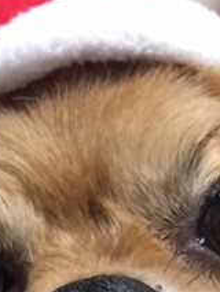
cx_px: 67
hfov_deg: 16.9
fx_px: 736
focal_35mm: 87
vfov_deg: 20.2
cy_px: 403
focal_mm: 4.15
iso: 250
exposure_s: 1/30
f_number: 2.2
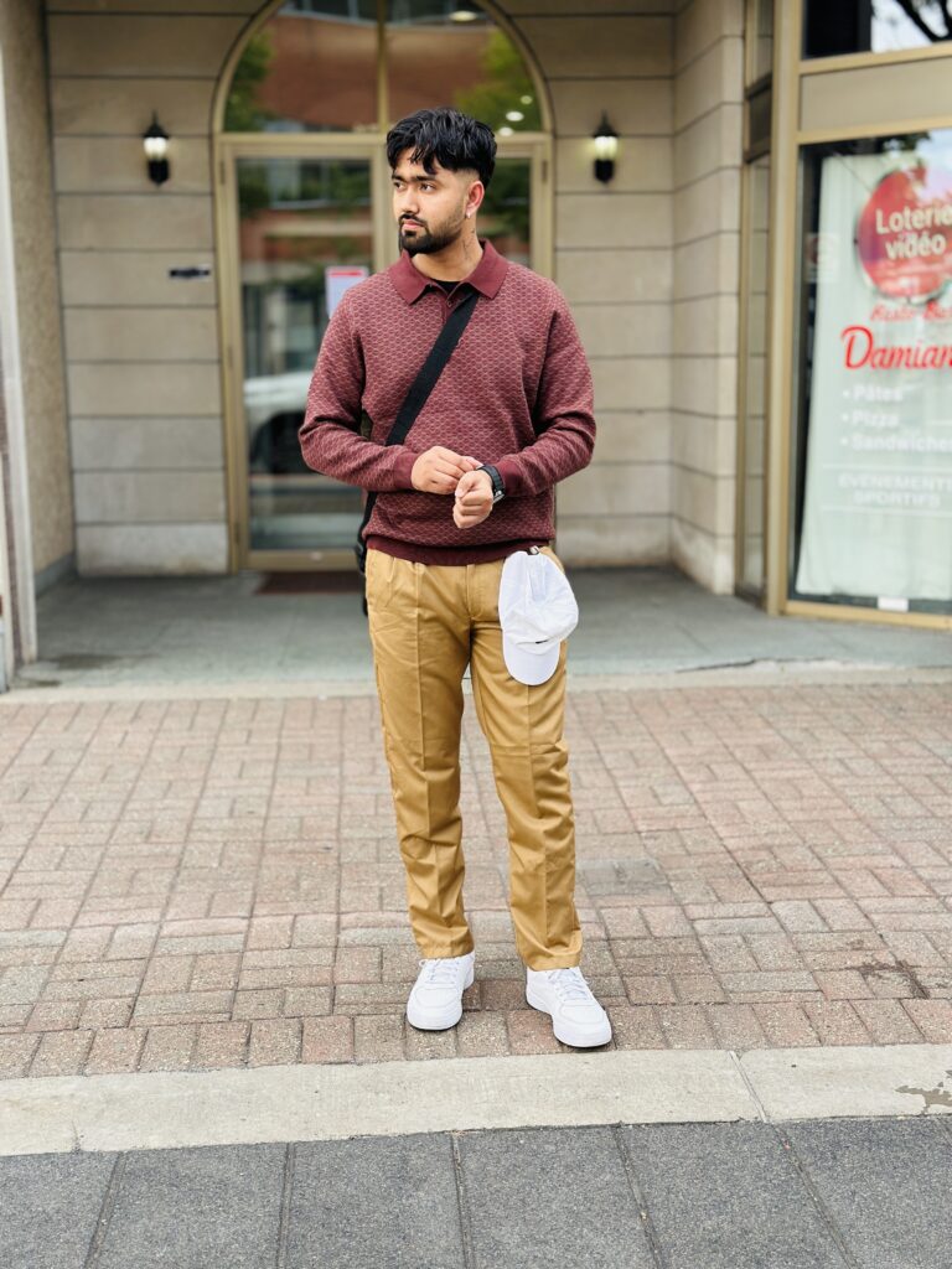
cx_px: 476
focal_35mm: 48
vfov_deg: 39.7
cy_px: 634
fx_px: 1760
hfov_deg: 30.3
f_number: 1.78
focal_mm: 6.86
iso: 80
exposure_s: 1/258
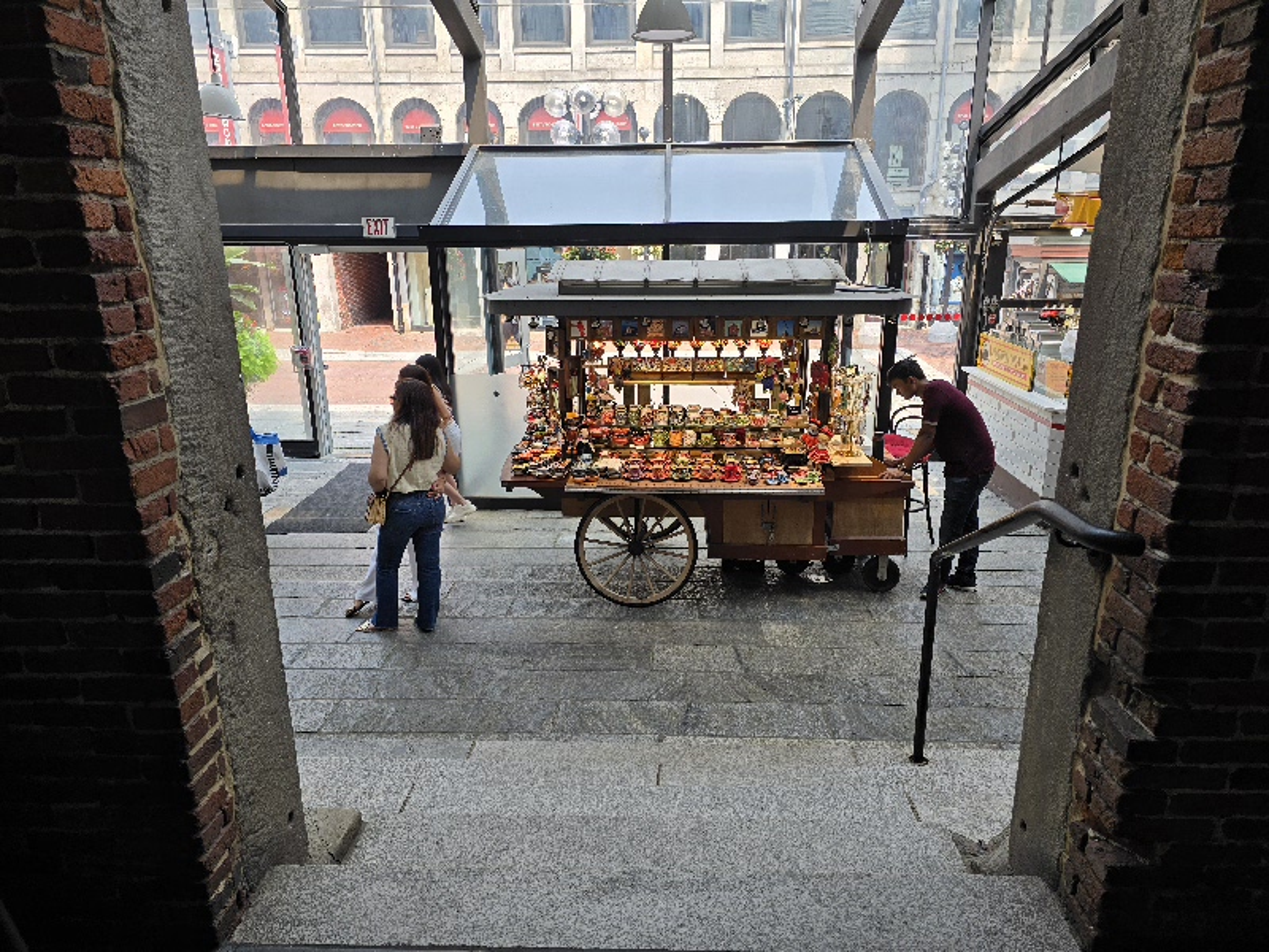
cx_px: 634
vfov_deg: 58.9
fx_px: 843
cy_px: 476
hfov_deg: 73.9
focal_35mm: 23
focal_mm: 6.3
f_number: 1.7
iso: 12
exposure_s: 1/120
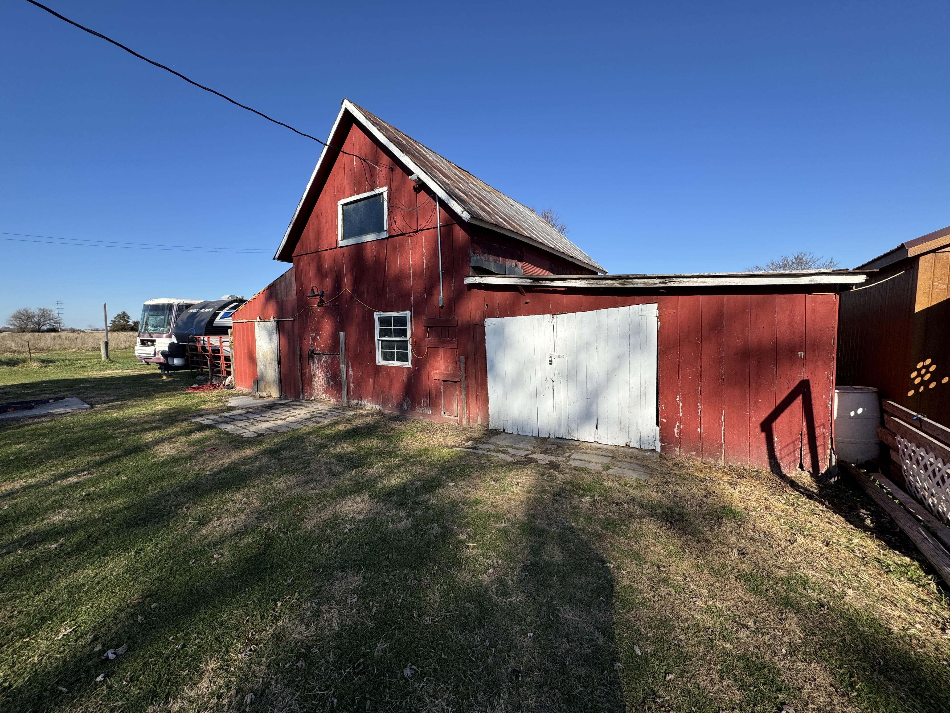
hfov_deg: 102.1
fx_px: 384
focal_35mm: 14
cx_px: 475
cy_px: 356
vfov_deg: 85.7
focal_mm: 2.22
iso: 50
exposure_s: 1/1880
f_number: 2.2
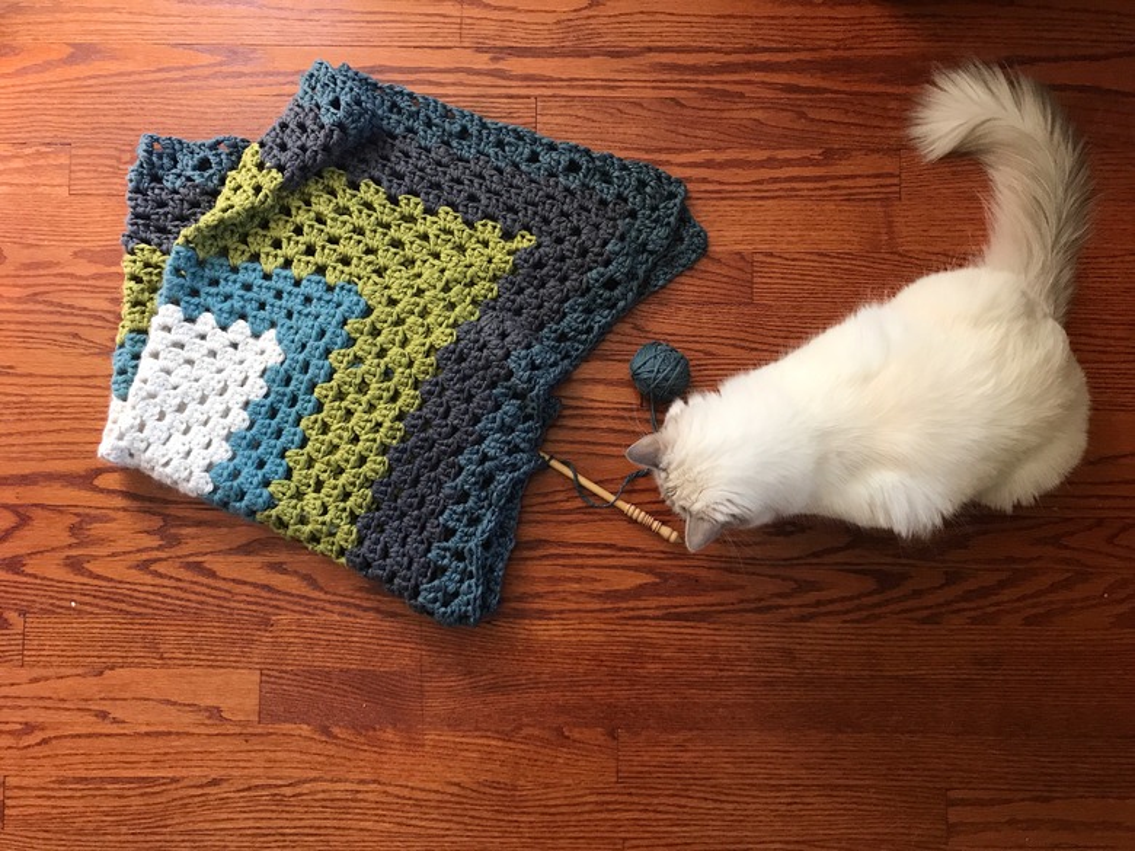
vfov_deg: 49.7
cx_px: 568
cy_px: 426
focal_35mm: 28
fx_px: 918
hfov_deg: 63.4
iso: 40
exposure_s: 1/17
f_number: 1.8
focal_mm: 3.99
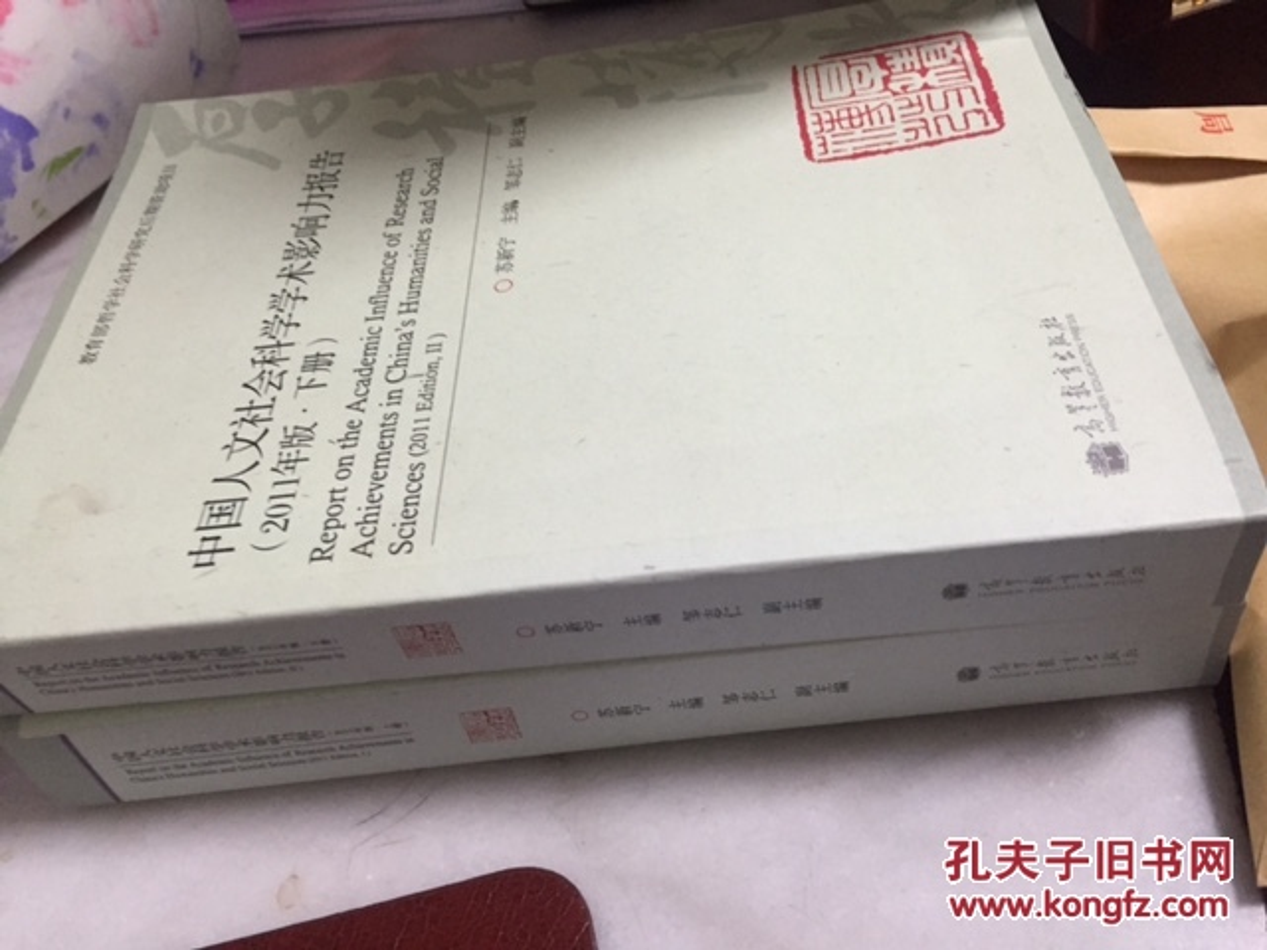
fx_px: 1061
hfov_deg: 61.7
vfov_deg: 48.2
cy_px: 475
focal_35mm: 29
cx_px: 634
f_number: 2.2
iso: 200
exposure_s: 1/33
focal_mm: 4.15
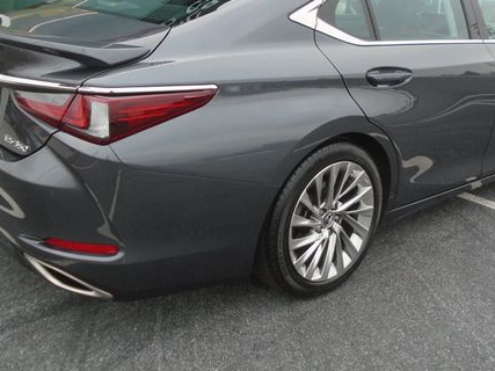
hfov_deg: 47.7
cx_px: 285
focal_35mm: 39
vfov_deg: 36.6
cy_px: 136
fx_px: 558
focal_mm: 4.6
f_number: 3.2
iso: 100
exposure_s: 1/100
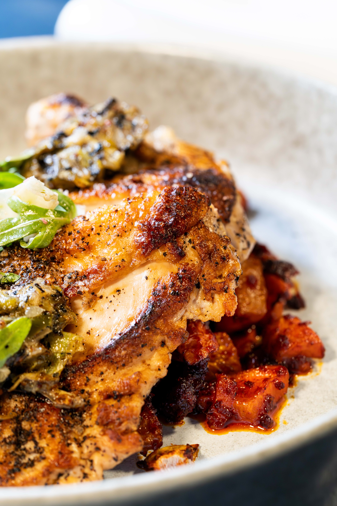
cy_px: 253
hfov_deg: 15.2
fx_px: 1264
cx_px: 168
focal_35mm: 90
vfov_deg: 22.6
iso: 2000
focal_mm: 90
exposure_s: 1/100
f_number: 6.3
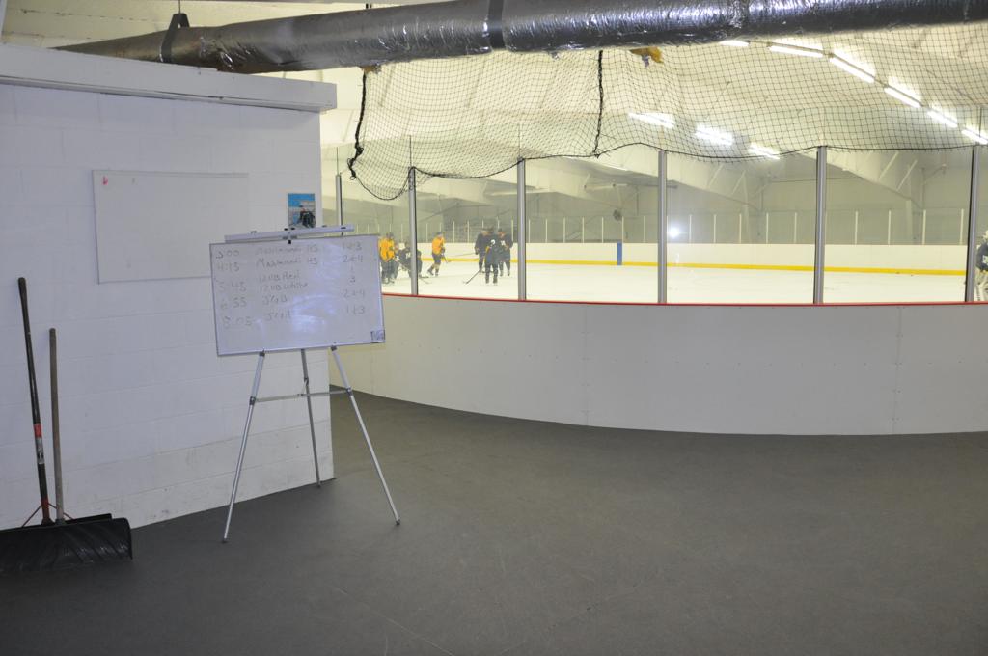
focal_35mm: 27
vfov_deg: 47.8
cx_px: 494
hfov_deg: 67.4
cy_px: 328
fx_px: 740
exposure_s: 1/60
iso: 1600
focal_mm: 18
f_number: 5
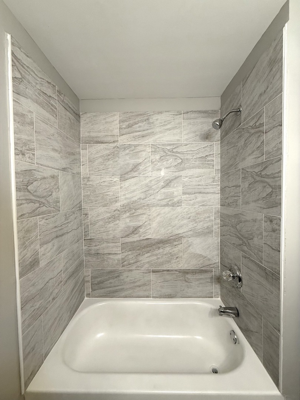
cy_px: 200
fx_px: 162
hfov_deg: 85.7
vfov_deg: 102.1
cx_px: 150
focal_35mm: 14
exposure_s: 1/120
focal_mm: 2.22
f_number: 2.2
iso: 160
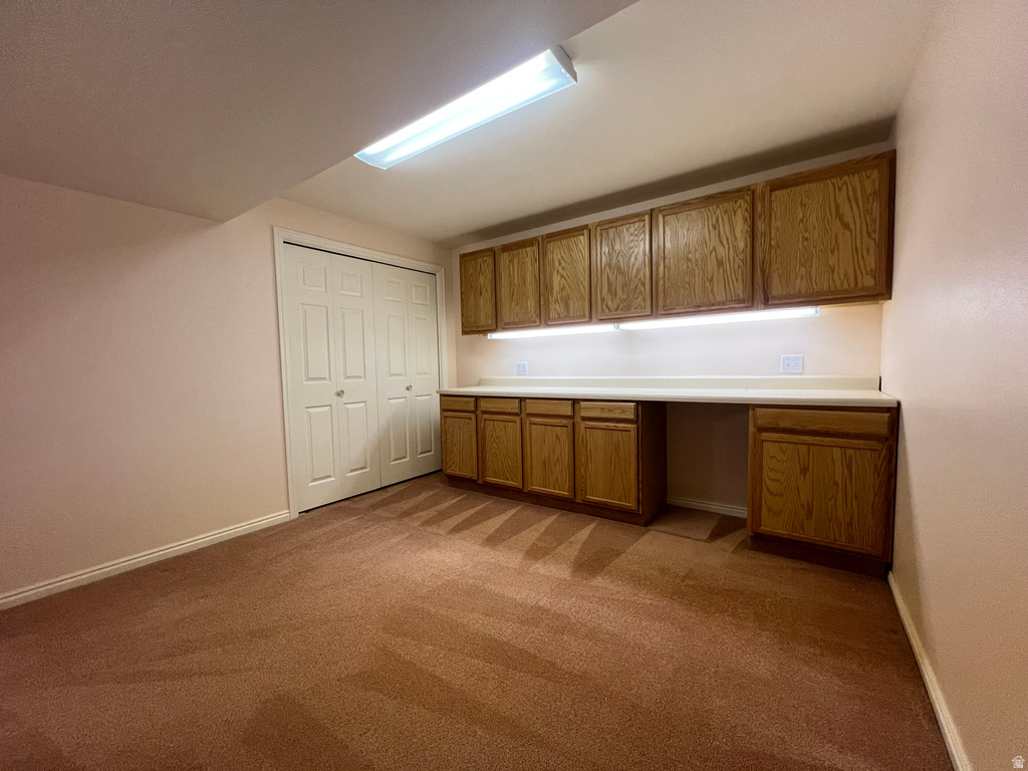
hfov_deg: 106.2
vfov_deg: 89.9
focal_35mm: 13
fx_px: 386
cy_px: 386
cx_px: 514
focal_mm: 1.57
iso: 160
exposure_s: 1/120
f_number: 1.8
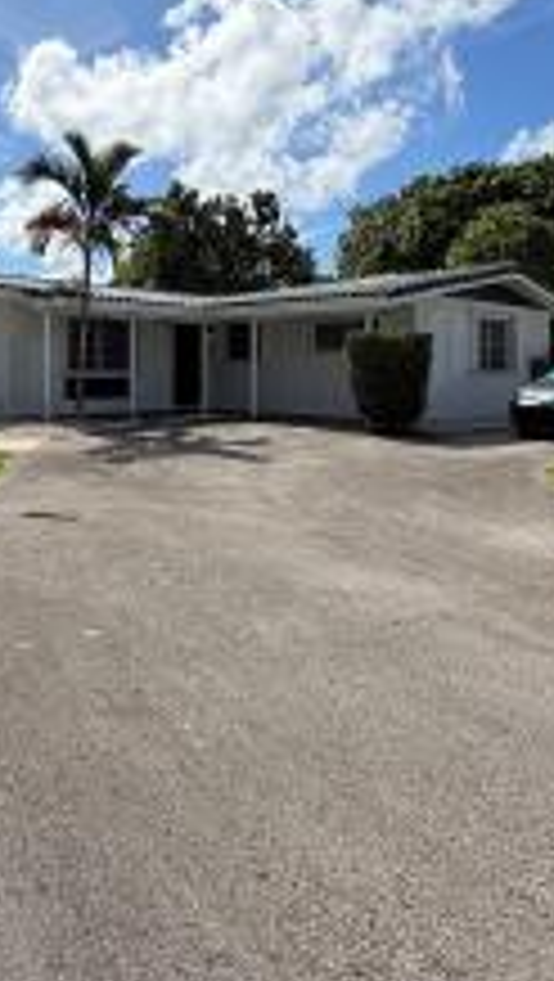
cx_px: 221
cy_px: 360
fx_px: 730
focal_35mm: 28
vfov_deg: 66.7
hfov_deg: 41.4
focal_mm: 2.22
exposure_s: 1/1259
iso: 25
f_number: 2.2
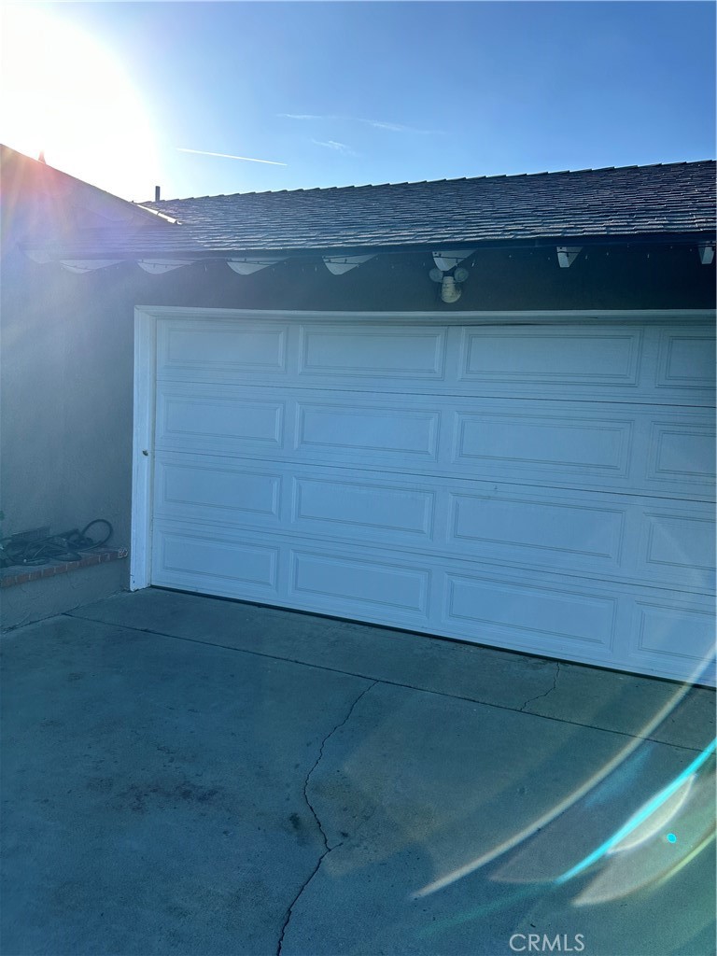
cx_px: 358
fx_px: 663
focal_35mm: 24
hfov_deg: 56.8
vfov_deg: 71.6
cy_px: 478
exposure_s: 1/1751
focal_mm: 6.86
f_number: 1.78
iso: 80
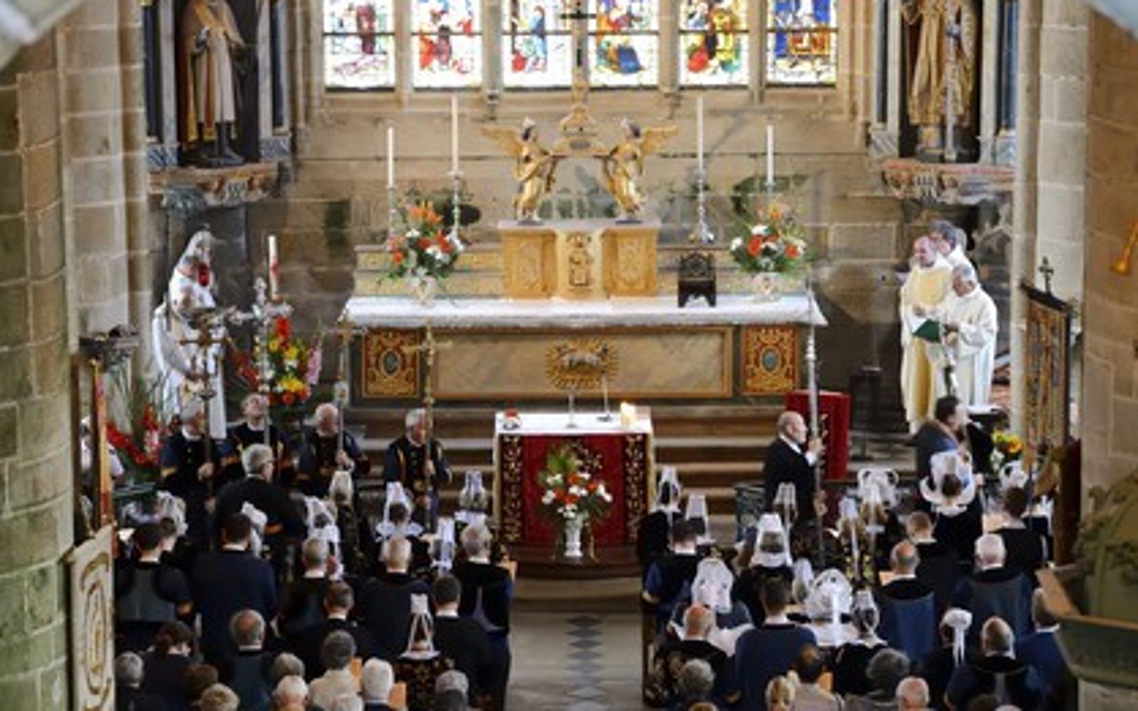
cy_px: 365
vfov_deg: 10.5
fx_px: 3876
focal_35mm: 125
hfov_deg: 16.7
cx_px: 569
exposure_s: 1/20
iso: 1600
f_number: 4.5
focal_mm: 122
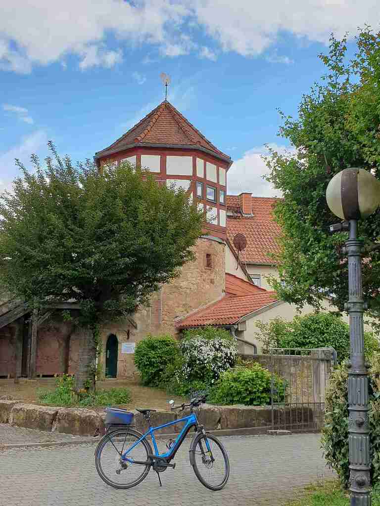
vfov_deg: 67.3
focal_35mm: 26
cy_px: 253
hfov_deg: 53.1
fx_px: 381
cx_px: 190
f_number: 2.4
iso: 50
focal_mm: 4.3
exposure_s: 1/1053
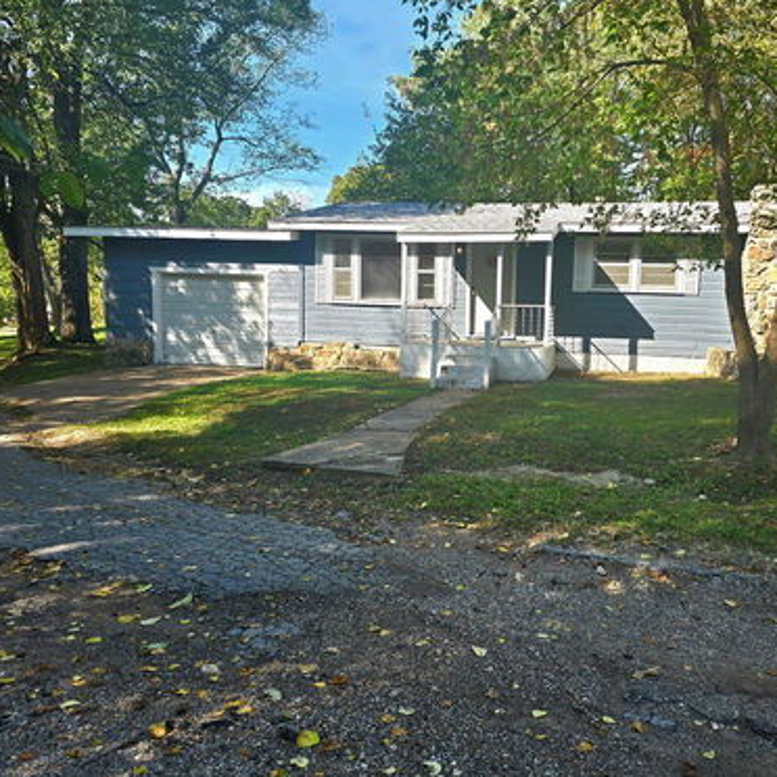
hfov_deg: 56.5
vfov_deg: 57.3
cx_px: 491
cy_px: 380
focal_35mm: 28
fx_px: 711
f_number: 1.7
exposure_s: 1/278
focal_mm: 6.3
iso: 12
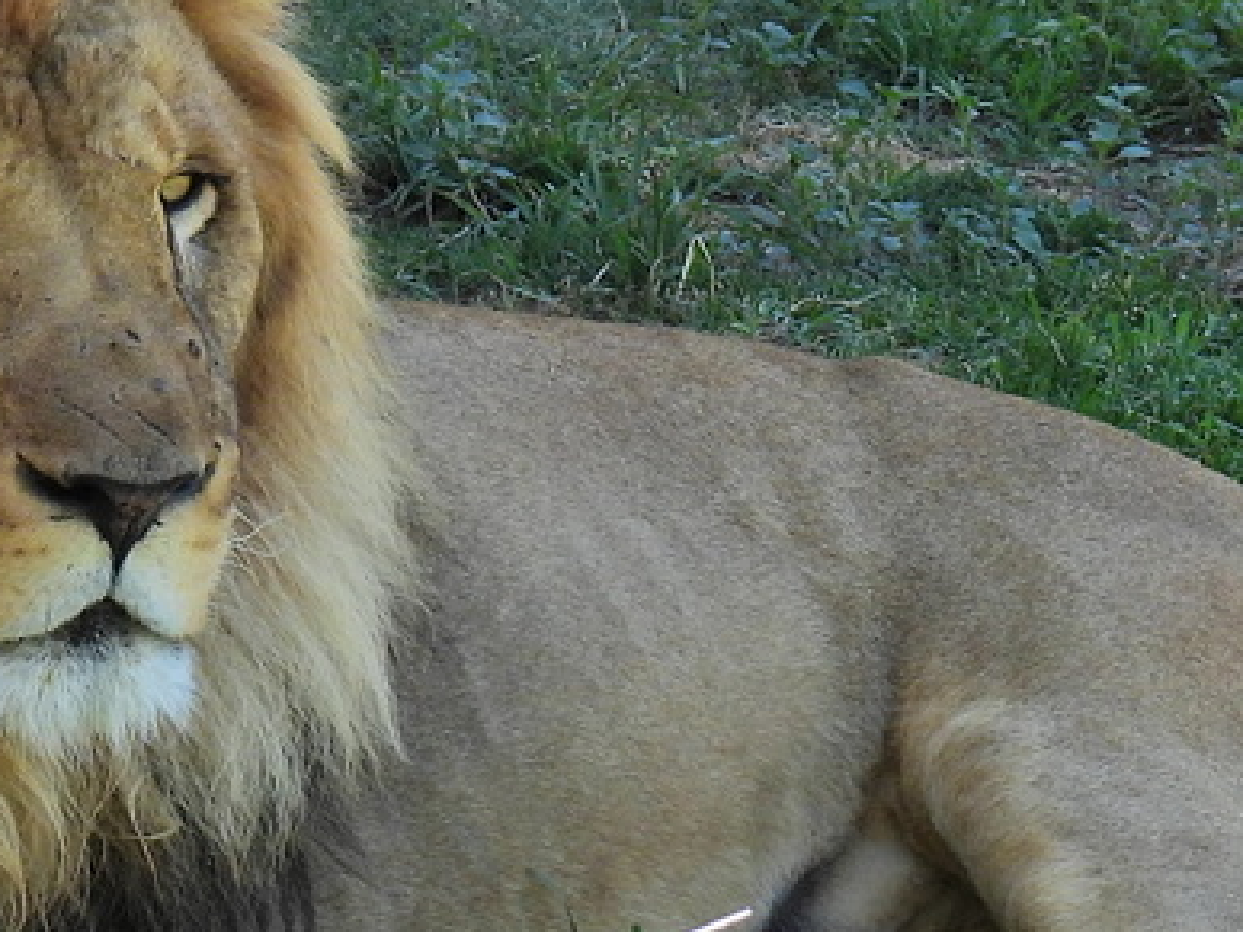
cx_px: 208
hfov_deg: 2.5
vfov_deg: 1.9
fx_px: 28439
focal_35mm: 792
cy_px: 634
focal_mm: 42.8
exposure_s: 1/125
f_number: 4.5
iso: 100
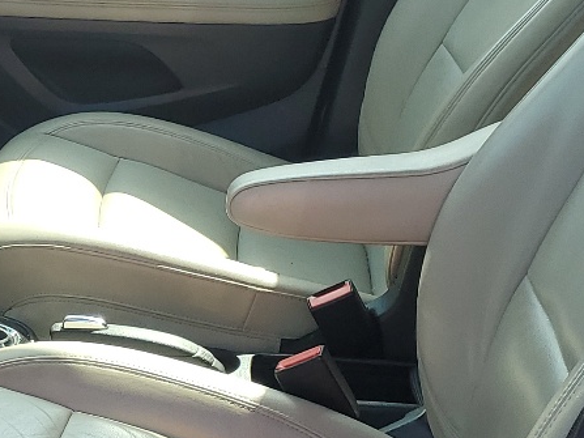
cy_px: 230
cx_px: -59
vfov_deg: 15.9
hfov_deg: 20.1
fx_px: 1569
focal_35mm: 93
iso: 50
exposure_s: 1/625
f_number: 1.5
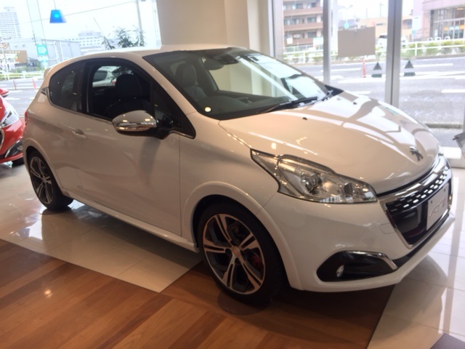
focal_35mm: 29
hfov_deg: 61.7
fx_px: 390
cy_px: 174
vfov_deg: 48.2
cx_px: 232
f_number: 2.2
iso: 32
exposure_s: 1/123
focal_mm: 4.15
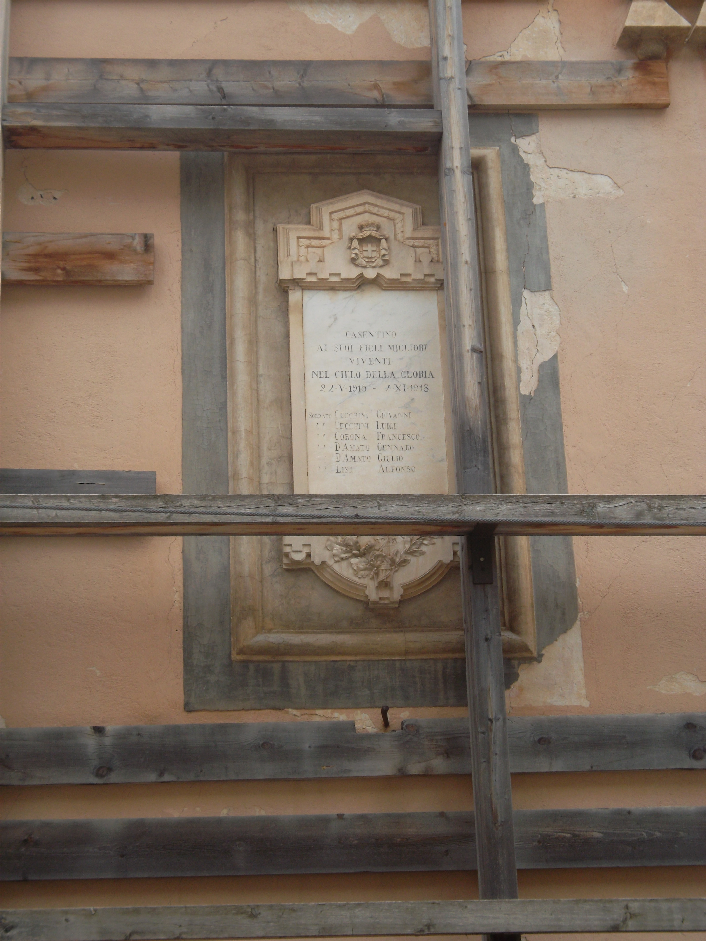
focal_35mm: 63
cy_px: 470
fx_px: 1713
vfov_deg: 30.7
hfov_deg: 23.3
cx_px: 353
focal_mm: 11.2
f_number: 5.6
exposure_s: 1/140
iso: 80
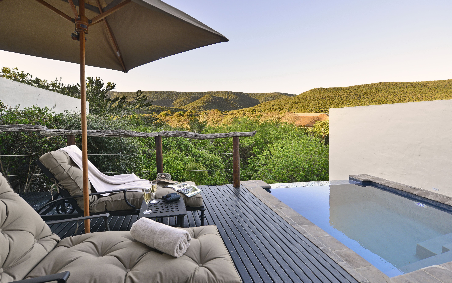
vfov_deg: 74.7
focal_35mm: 15
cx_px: 223
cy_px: 150
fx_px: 185
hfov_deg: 101.5
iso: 320
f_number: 5.6
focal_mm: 14
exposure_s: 1/250
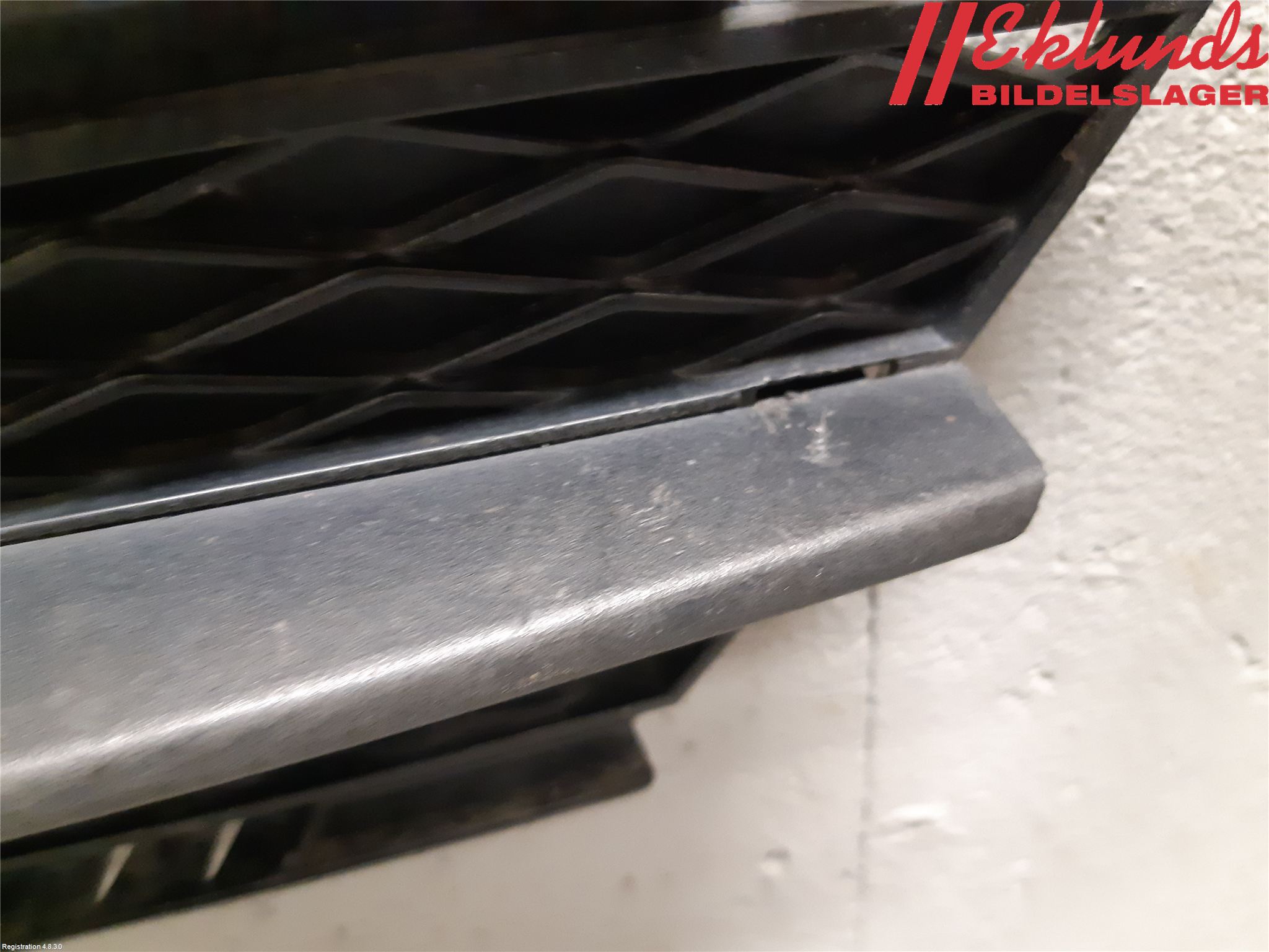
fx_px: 953
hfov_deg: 67.3
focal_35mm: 26
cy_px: 476
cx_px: 634
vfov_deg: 53.1
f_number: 1.7
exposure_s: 1/25
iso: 400
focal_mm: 3.93
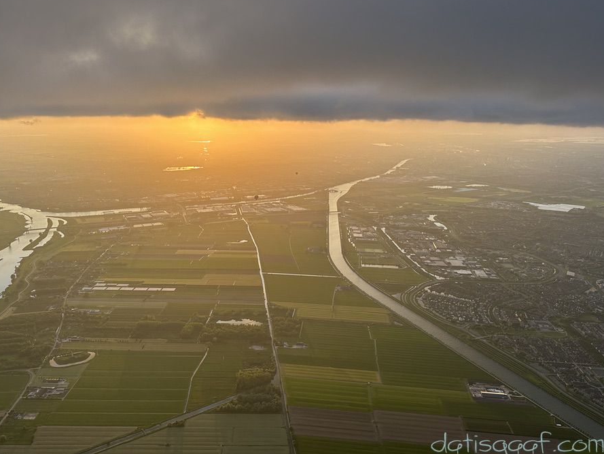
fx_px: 471
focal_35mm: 27
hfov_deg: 65.2
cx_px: 278
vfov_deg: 51.3
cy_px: 212
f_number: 1.78
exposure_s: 1/971
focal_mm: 6.86
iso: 80
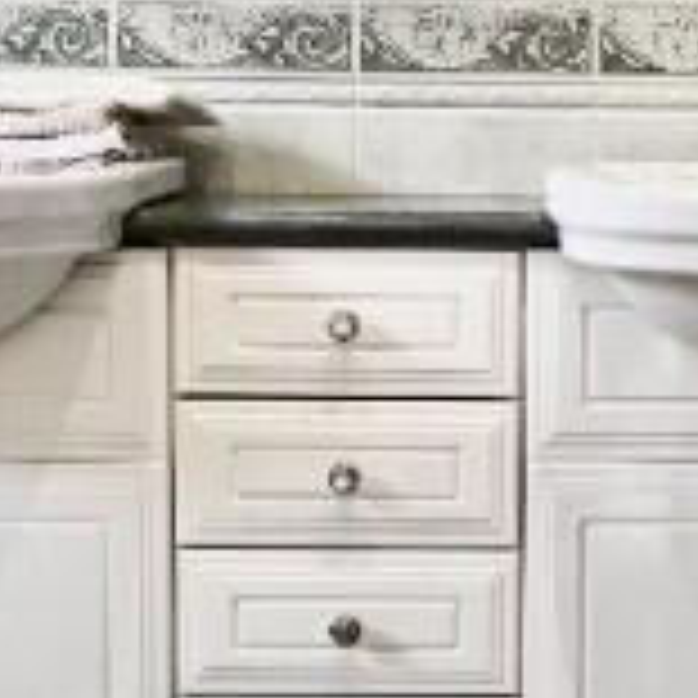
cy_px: 277
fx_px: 2117
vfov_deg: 18.7
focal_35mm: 93
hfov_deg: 18.3
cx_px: 671
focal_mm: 11
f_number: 1.8
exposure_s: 1/125
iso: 125
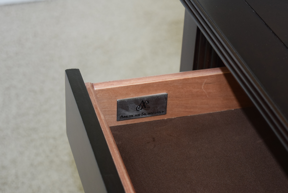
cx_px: 144
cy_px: 96
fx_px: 660
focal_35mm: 82
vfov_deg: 16.6
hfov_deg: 24.6
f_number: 5.6
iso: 1600
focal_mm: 55
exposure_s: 1/60
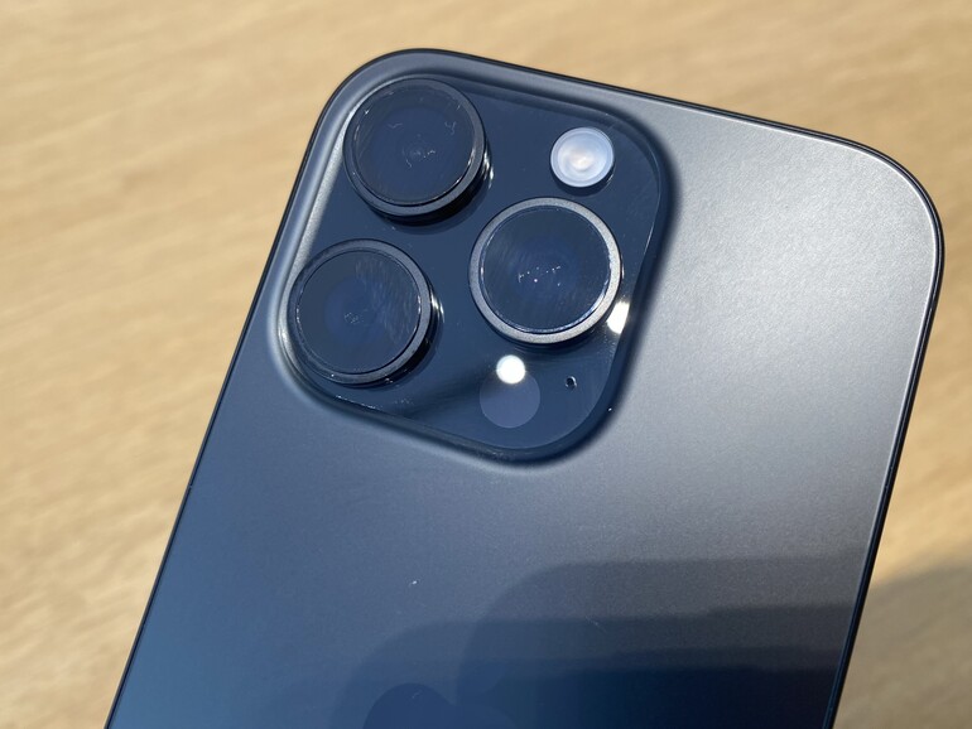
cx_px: 486
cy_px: 364
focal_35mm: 25
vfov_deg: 54.9
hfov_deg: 69.4
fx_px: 702
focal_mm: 4.25
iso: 50
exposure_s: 1/151
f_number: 1.8
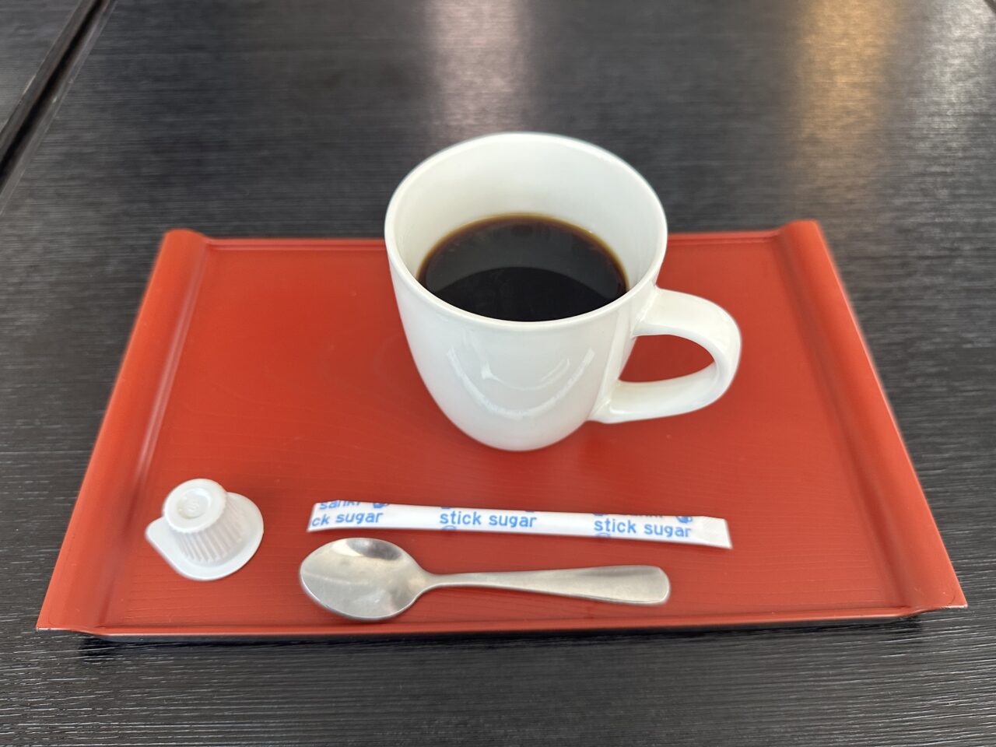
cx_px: 498
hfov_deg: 71.6
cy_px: 374
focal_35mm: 24
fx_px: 691
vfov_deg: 56.8
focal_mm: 6.86
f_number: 1.78
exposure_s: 1/104
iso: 250
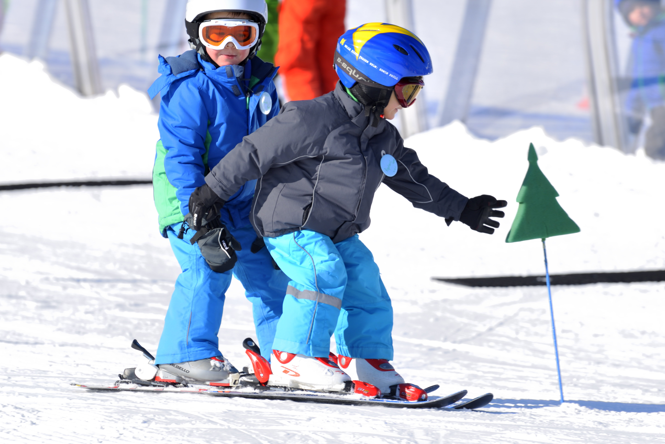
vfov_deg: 4.5
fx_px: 5617
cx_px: 364
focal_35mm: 304
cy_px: 193
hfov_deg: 6.8
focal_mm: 200
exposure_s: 1/250
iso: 100
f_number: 8
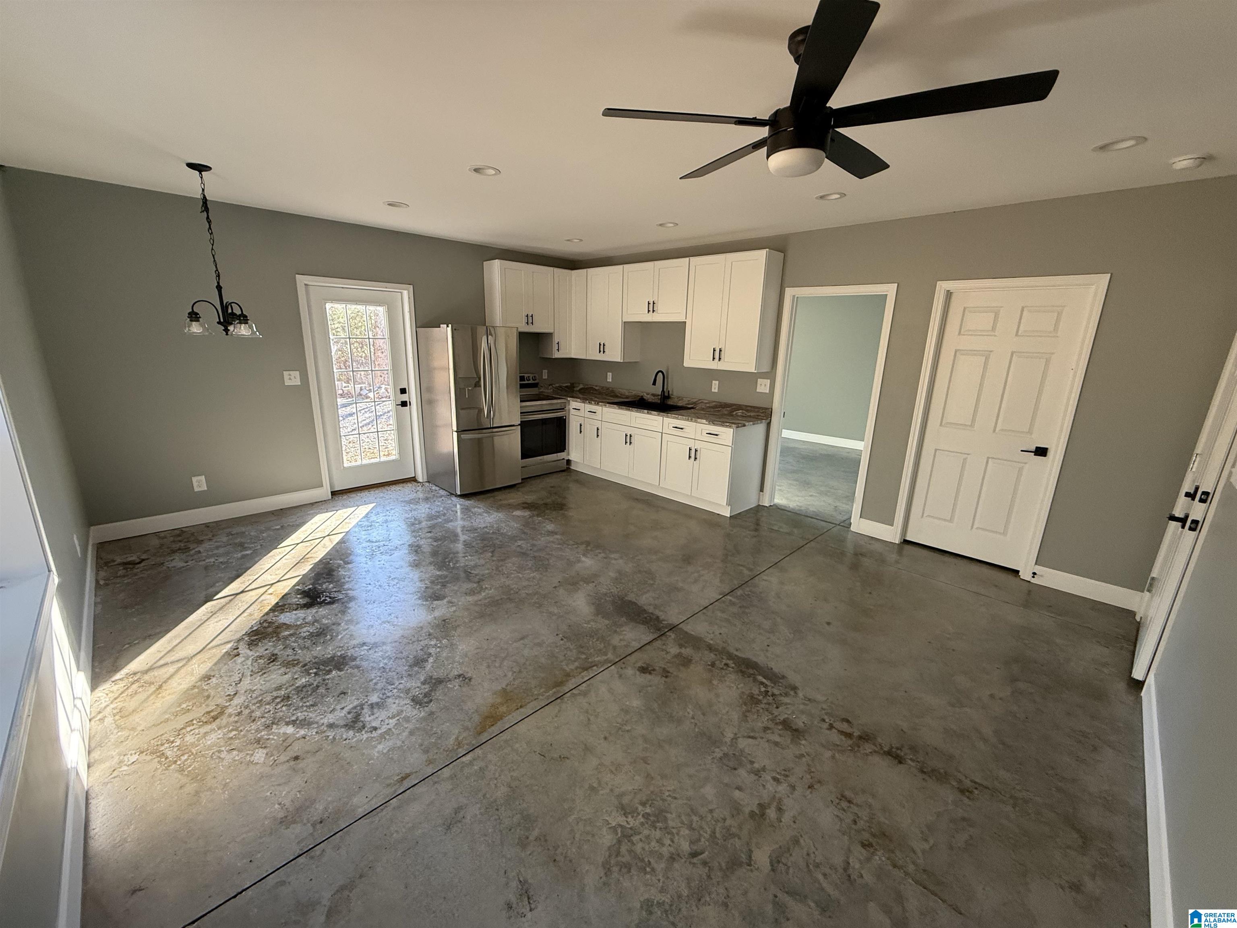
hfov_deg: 102.1
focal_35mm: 14
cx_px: 618
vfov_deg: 85.7
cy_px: 464
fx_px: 500
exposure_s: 1/99
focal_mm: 2.22
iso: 200
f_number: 2.2
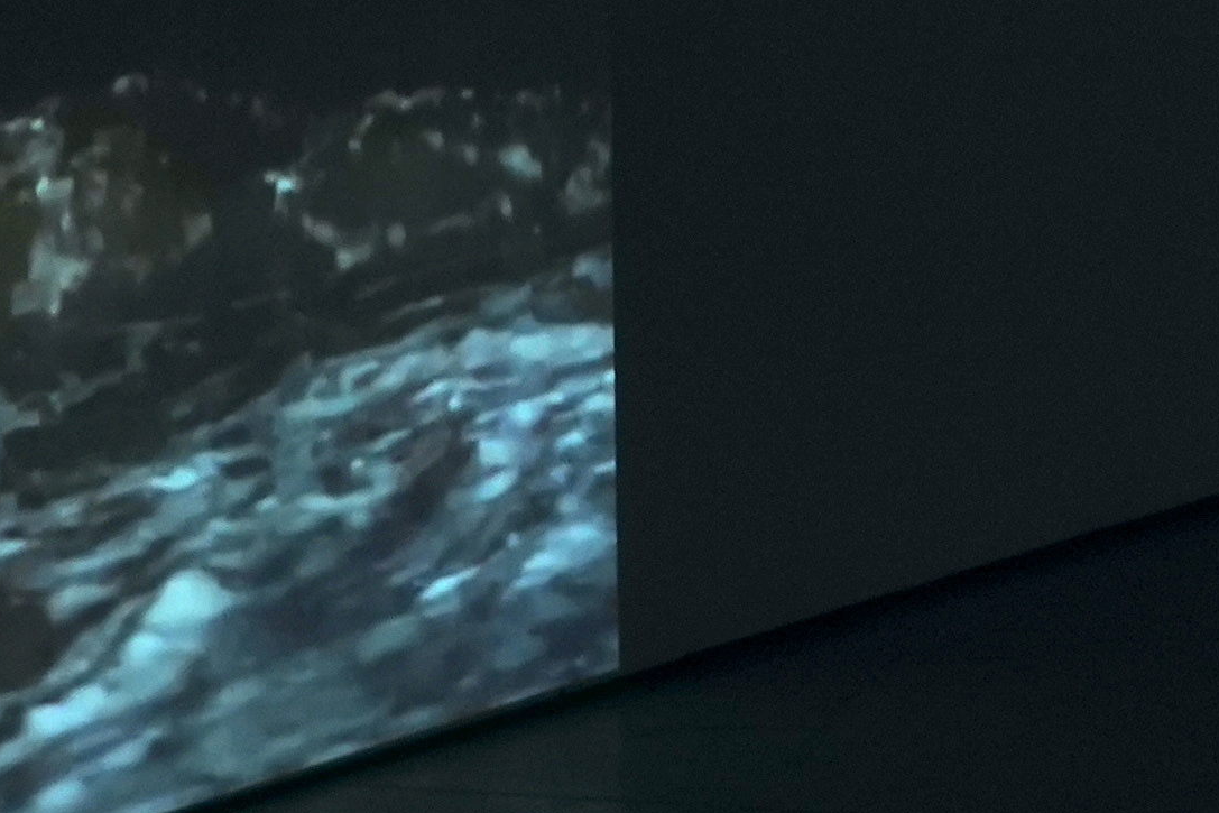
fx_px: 7856
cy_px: -672
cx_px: 2204
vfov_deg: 5.8
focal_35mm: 232
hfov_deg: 8.5
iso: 800
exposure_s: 1/125
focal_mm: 36
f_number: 9
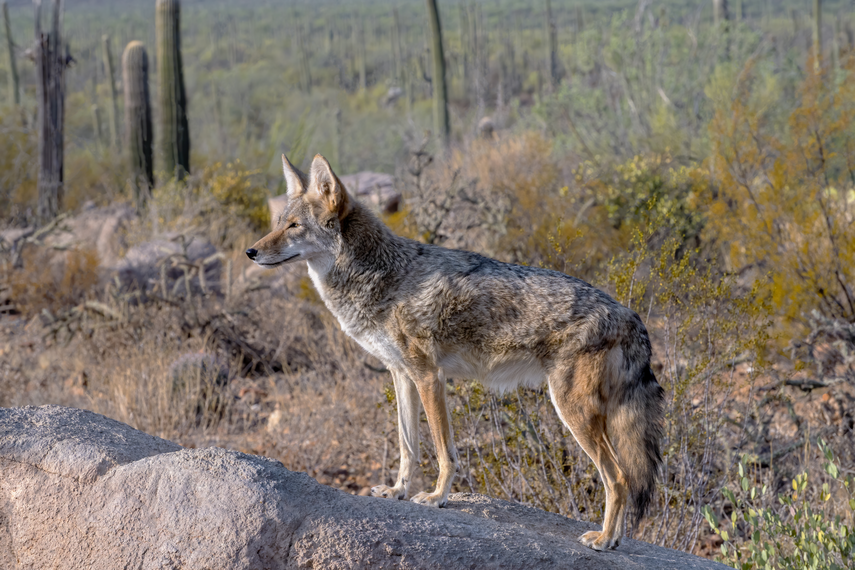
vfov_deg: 7.4
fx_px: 4393
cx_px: 428
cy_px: 285
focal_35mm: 185
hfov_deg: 11.1
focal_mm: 185
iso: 2000
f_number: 14
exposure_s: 1/800
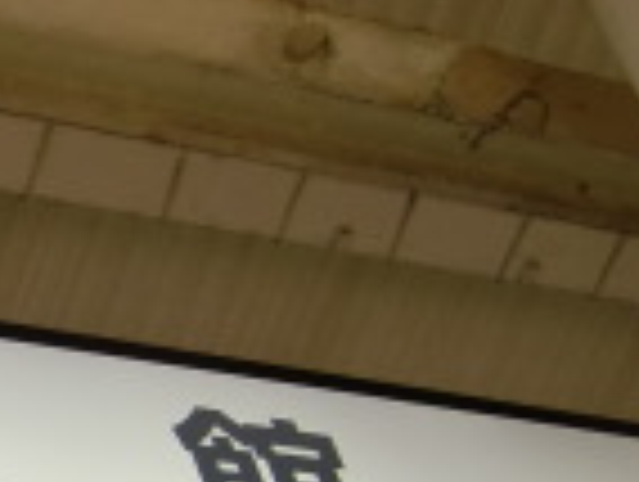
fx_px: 2330
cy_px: 536
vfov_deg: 11.6
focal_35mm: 126
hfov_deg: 15.0
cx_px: -162
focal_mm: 4.9
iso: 64
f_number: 2.6
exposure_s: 1/320
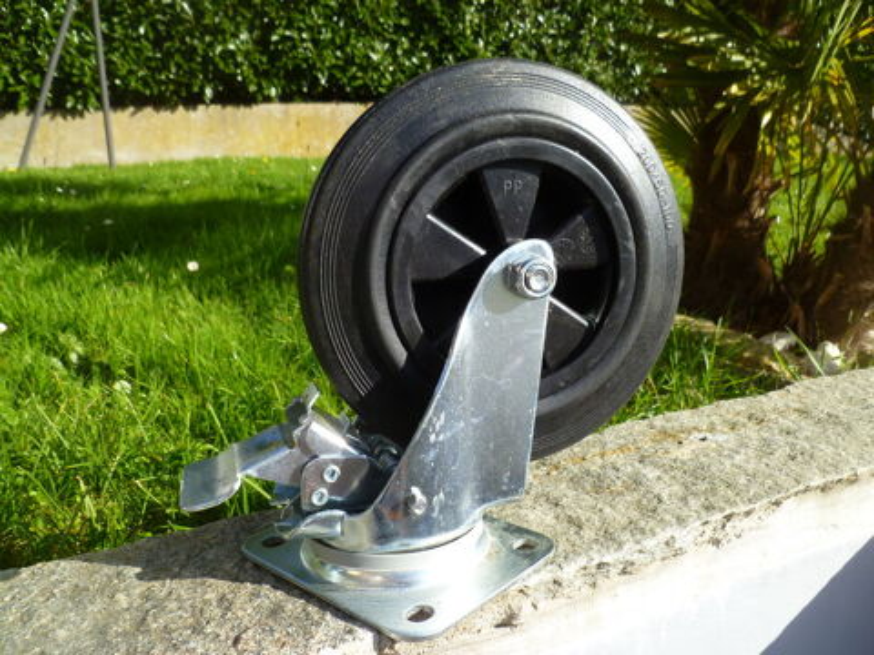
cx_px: 437
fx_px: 707
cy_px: 328
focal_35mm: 28
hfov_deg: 63.4
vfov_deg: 49.7
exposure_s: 1/400
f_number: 3.3
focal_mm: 5
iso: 80
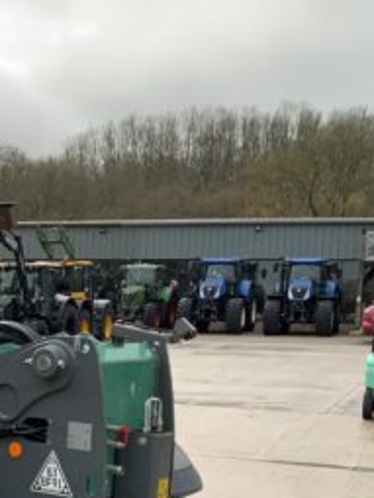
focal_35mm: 73
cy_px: 433
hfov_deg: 18.9
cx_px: -92
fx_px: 1050
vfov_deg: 25.9
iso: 16
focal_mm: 3
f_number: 1.8
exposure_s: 1/148
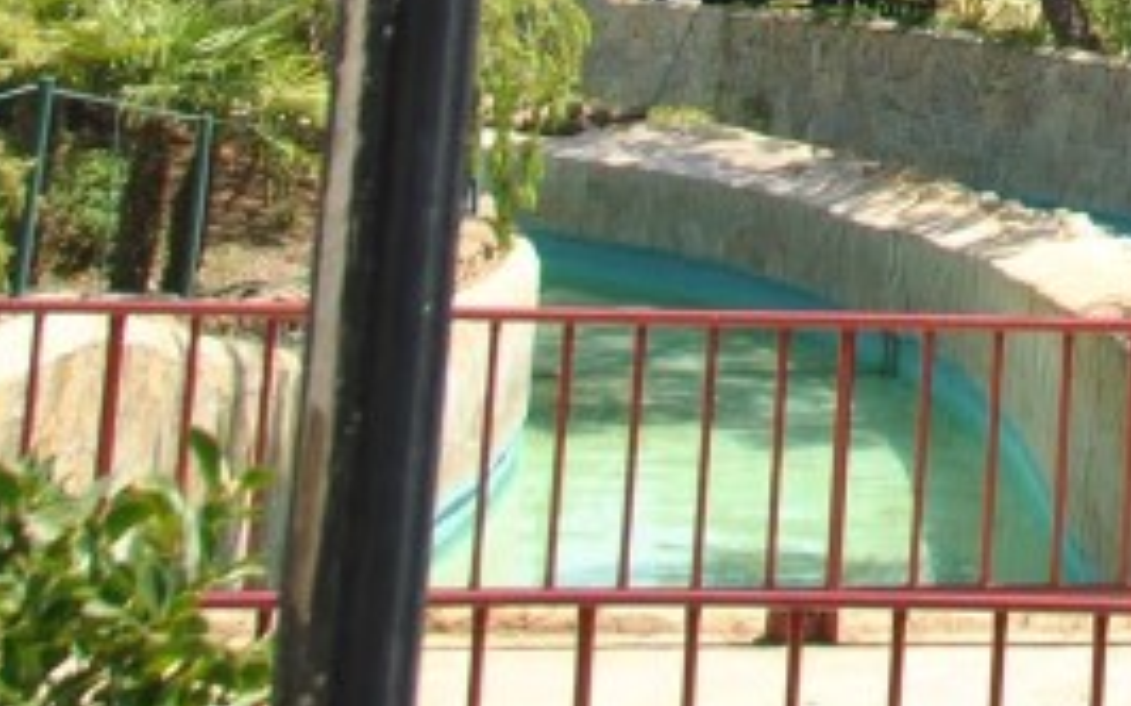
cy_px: -846
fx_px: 4067
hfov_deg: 13.8
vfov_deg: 9.1
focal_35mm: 132
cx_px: 2171
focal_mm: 20
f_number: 7.1
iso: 100
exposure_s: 1/200
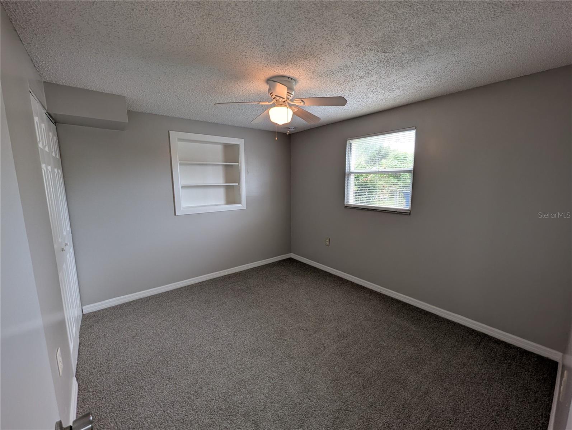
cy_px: 215
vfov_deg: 90.1
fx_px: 215
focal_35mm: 13
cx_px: 286
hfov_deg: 106.1
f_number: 2.2
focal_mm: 1.95
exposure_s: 1/120
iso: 80
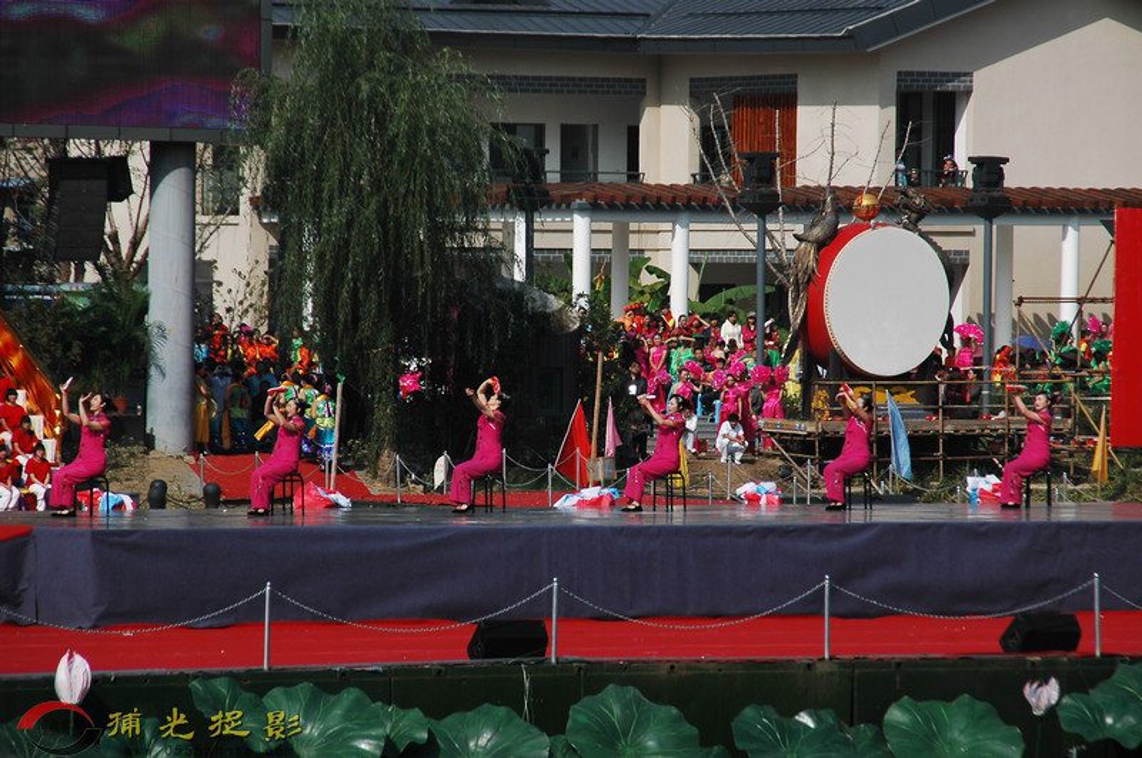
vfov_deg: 4.6
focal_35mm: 300
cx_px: 571
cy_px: 379
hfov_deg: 6.9
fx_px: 9503
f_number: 8
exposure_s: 1/800
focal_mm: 200
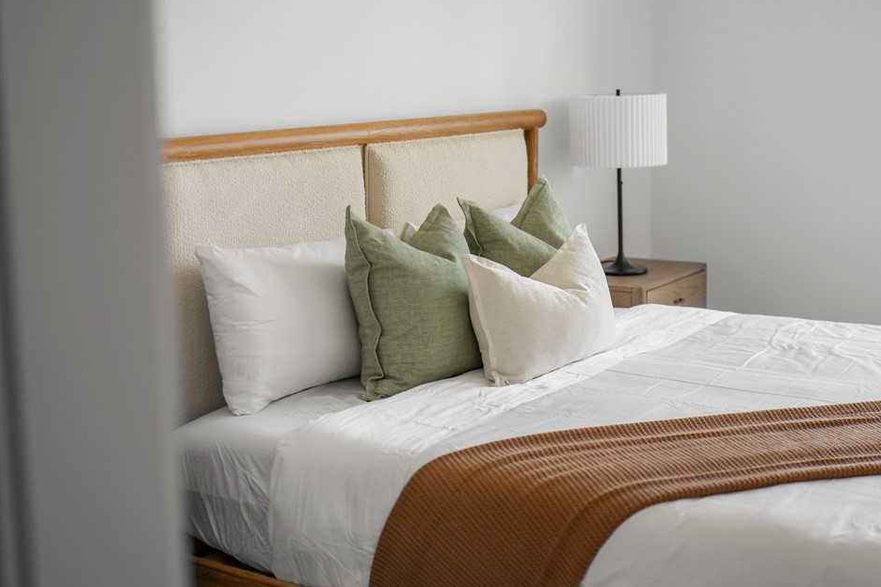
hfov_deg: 34.4
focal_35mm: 58
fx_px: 1419
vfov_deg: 23.4
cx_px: 494
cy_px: 262
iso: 640
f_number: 1.8
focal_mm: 50
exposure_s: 1/640
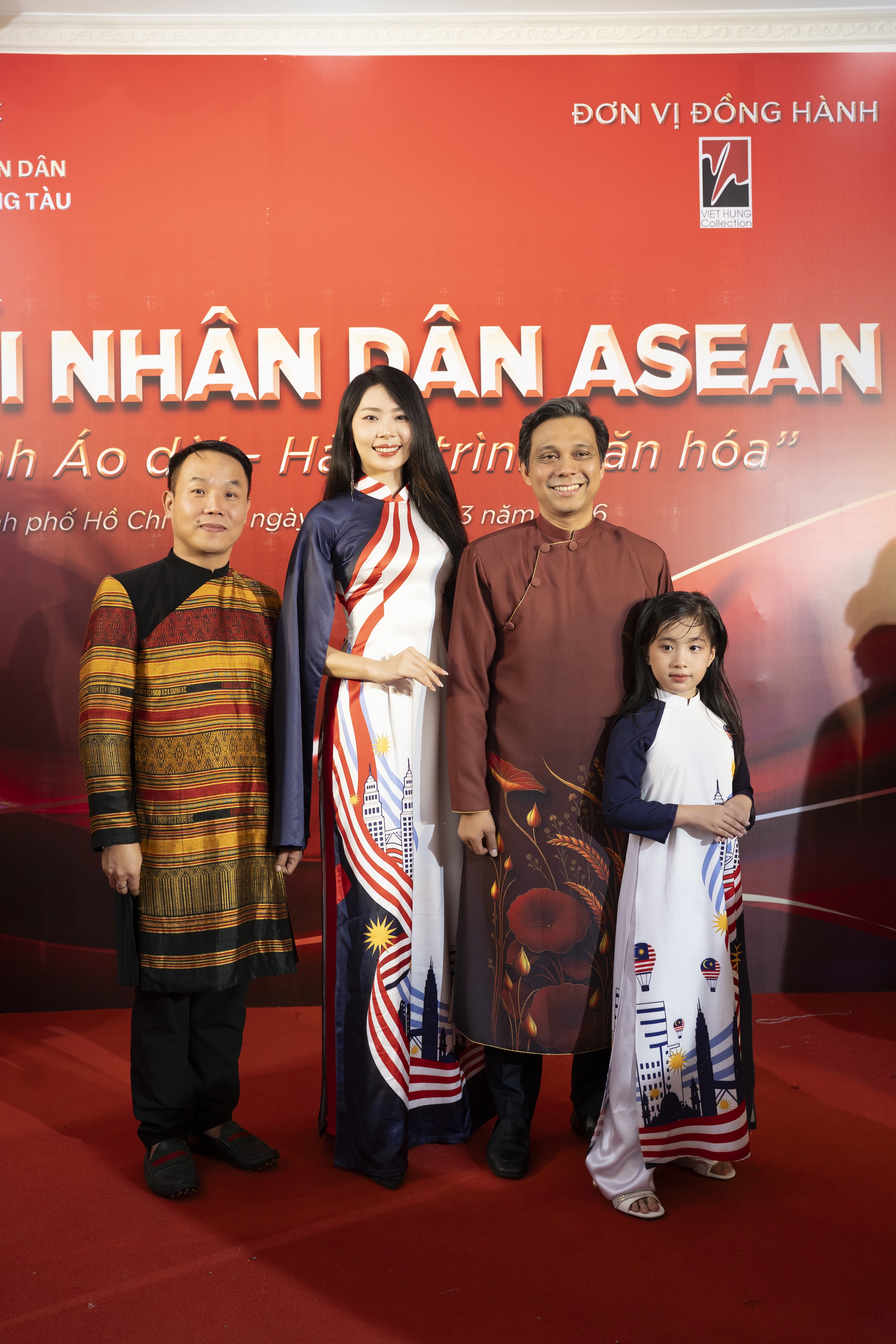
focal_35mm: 35
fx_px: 1307
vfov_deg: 54.4
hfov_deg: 37.9
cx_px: 448
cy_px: 672
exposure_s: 1/160
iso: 500
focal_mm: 35
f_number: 4.5
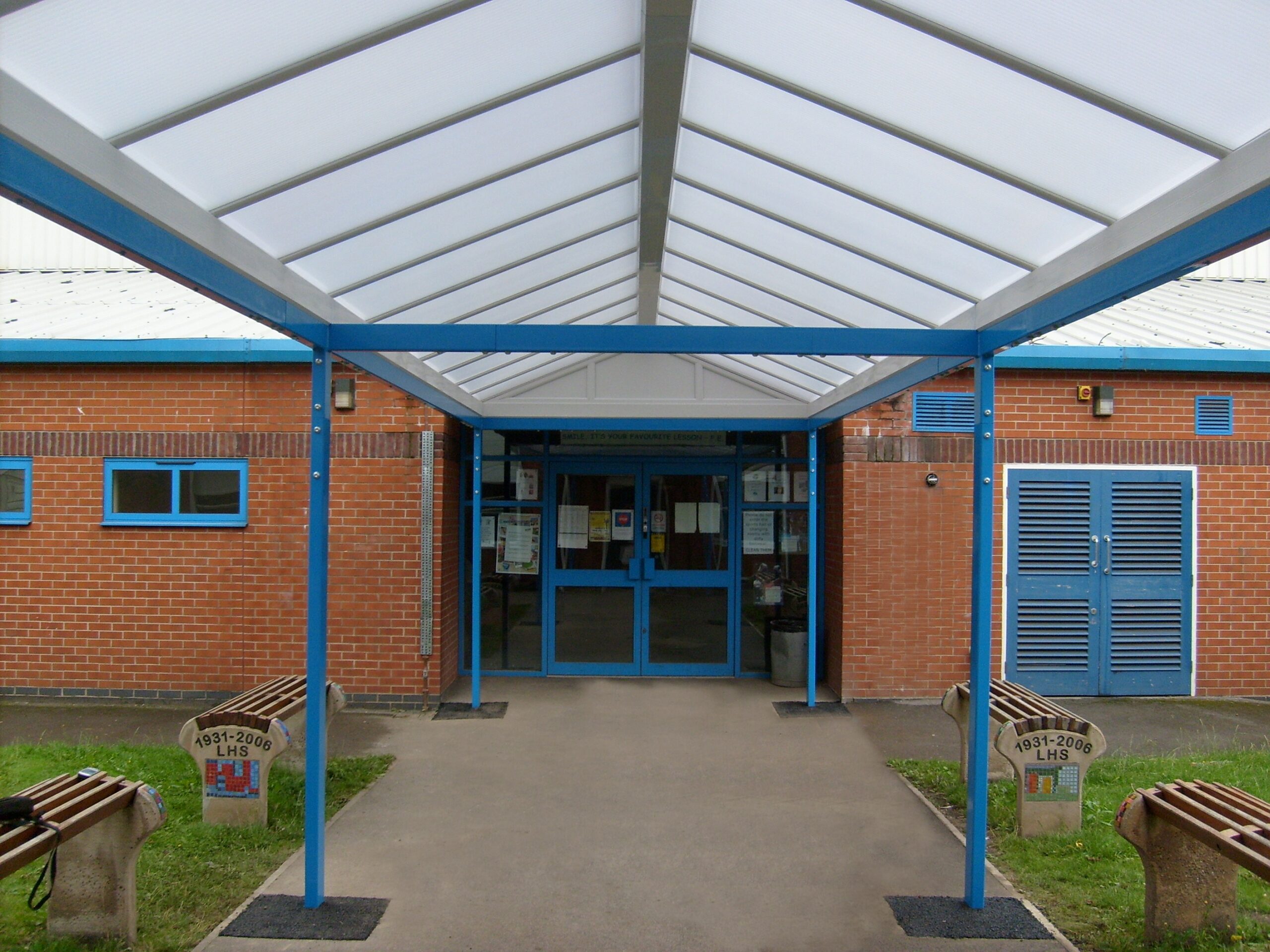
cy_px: 476
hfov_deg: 52.6
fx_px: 1284
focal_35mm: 35
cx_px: 635
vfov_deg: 40.7
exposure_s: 1/250
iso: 80
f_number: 2.8
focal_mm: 5.8
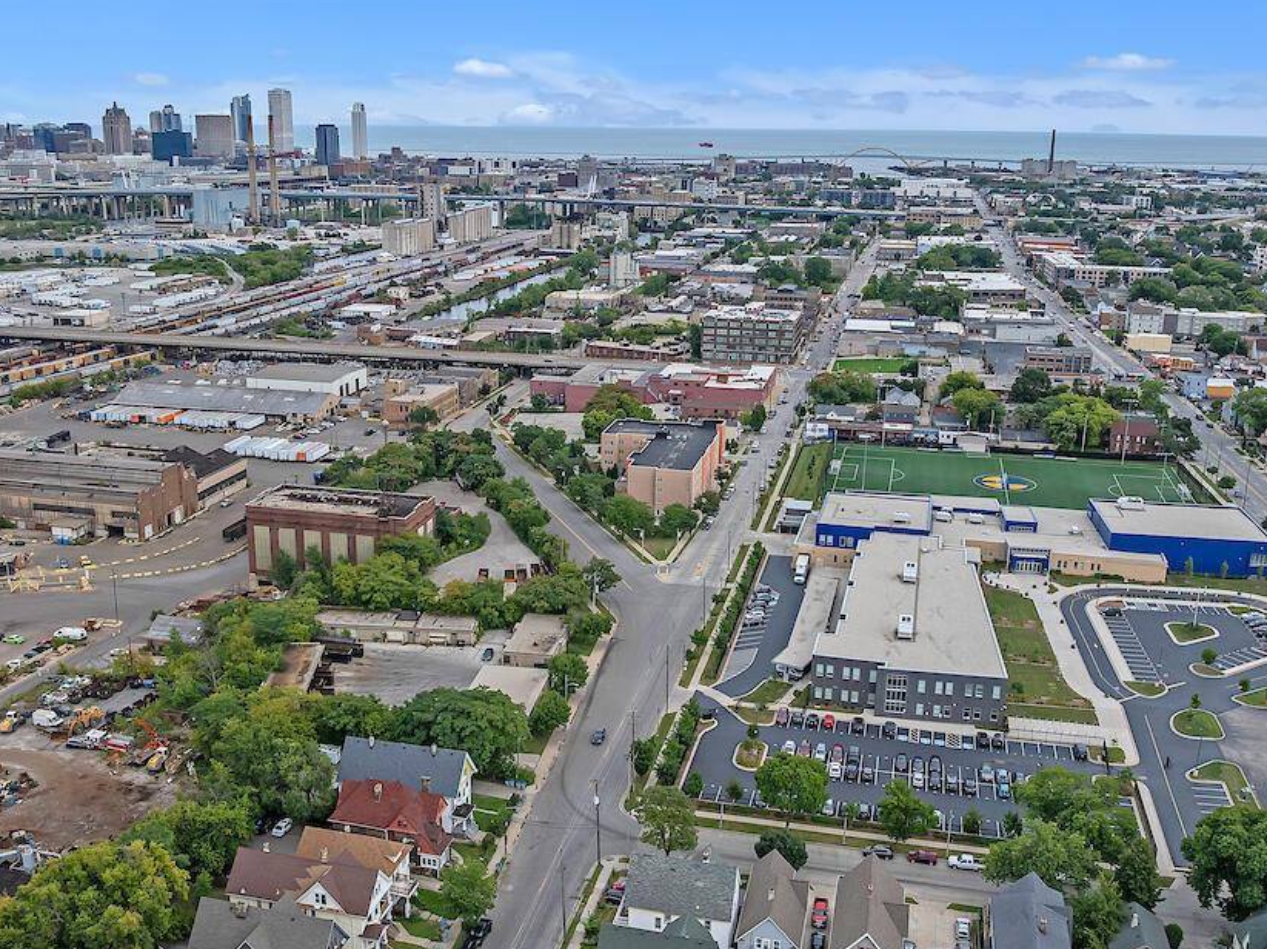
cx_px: 576
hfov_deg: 52.6
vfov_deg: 40.6
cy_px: 511
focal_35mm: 35
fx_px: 1280
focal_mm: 12.29
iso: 100
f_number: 2.8
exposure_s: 1/2500
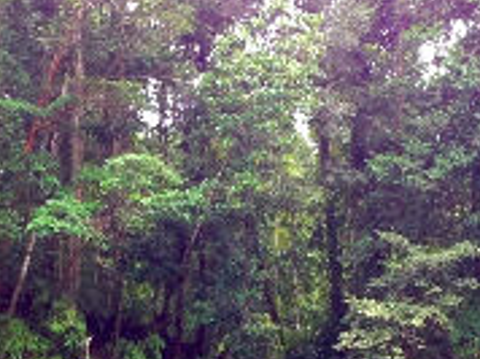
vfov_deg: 10.6
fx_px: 1897
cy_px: 453
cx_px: 235
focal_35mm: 137
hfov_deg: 14.4
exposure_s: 1/60
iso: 80
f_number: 2.4
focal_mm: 4.13
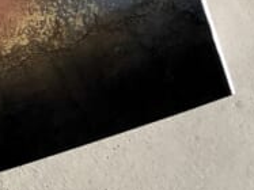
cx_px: -239
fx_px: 1408
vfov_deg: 7.3
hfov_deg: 9.7
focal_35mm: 192
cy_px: -247
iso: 40
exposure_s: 1/20
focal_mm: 4
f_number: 1.8
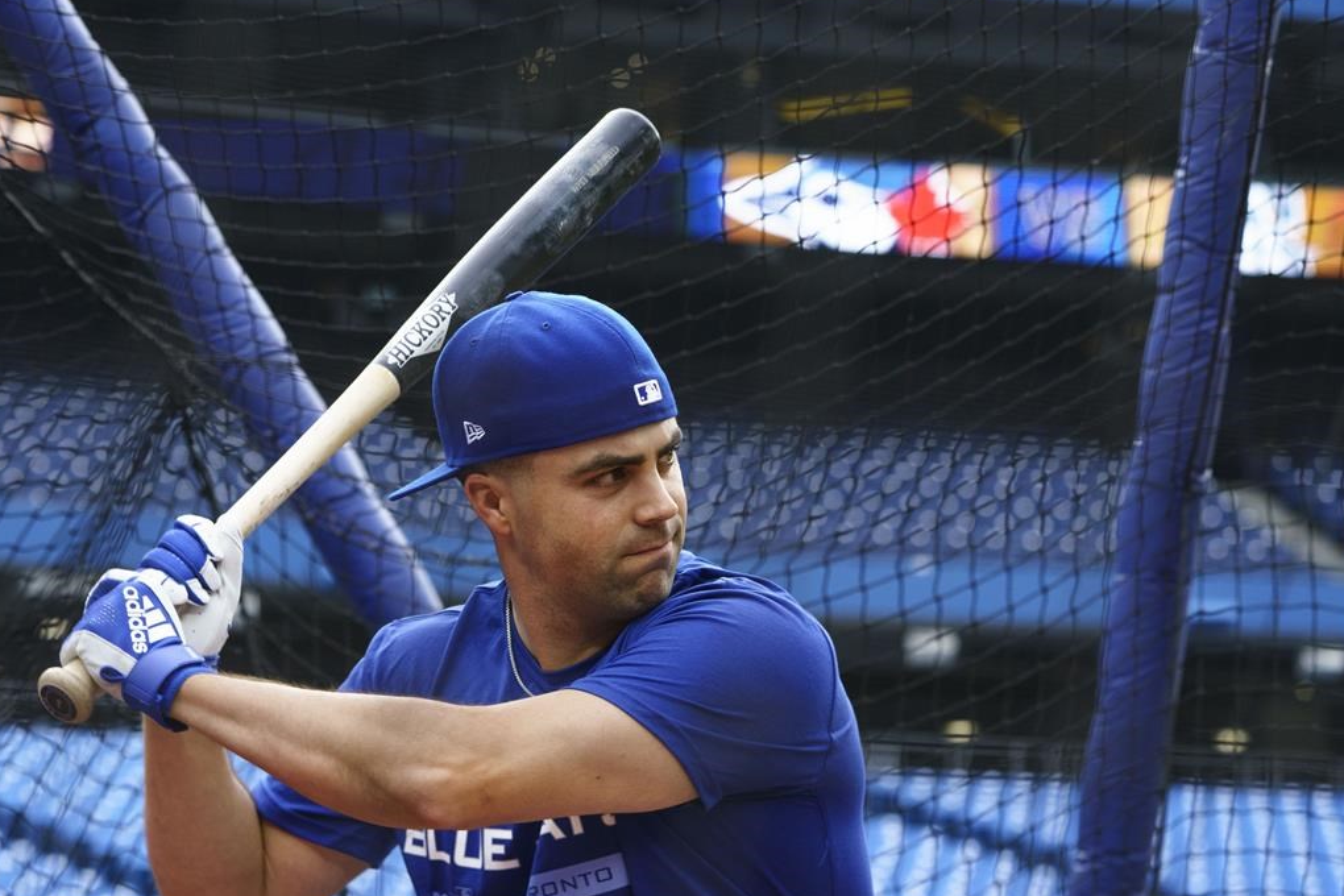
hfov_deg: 16.0
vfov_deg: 10.7
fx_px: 4778
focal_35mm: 128
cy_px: 439
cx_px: 553
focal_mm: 102
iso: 1000
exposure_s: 1/800
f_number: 6.3
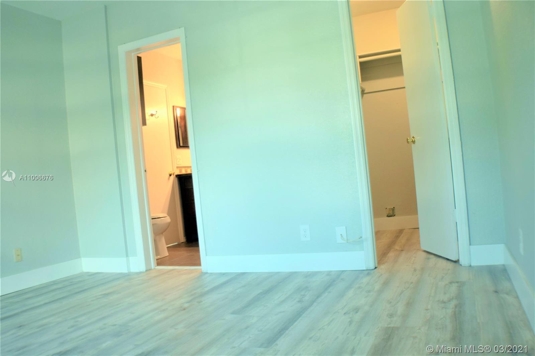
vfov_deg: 33.0
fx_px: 602
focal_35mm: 40
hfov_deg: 47.9
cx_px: 268
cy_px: 178
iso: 500
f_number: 4
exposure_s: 1/60
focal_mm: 27
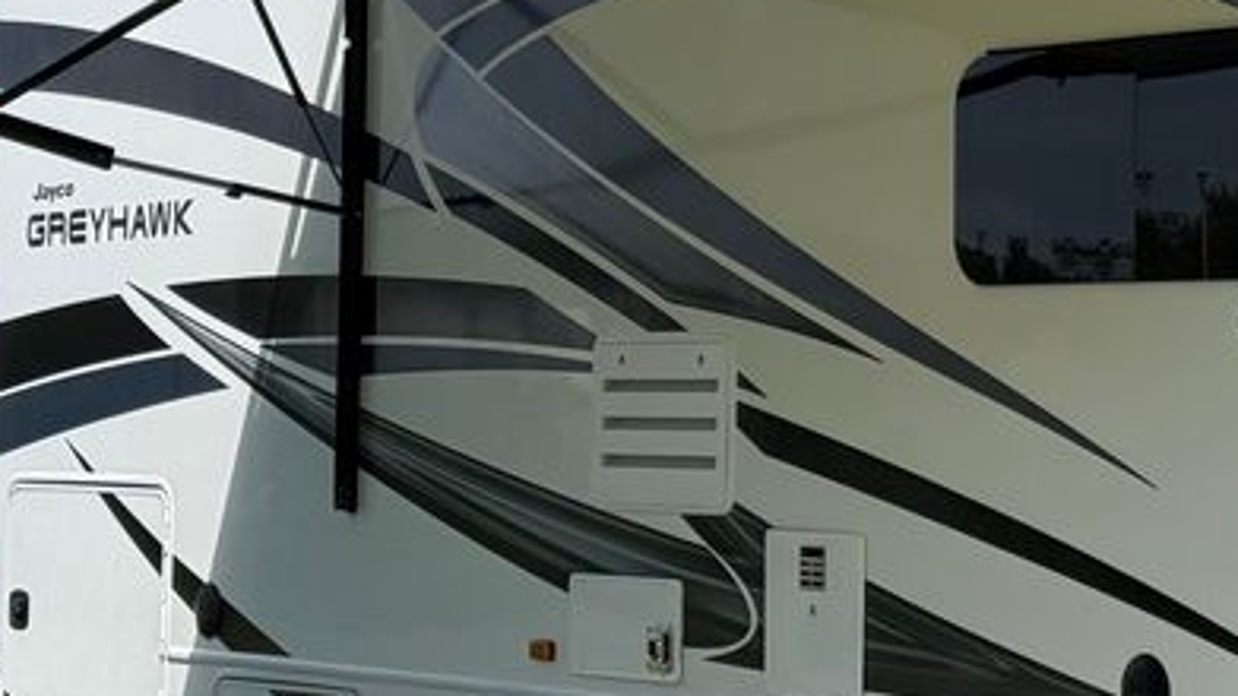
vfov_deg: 8.8
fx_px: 4498
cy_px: 57
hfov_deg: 15.6
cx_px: 969
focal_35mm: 137
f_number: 1.78
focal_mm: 6.76
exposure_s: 1/5208
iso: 80
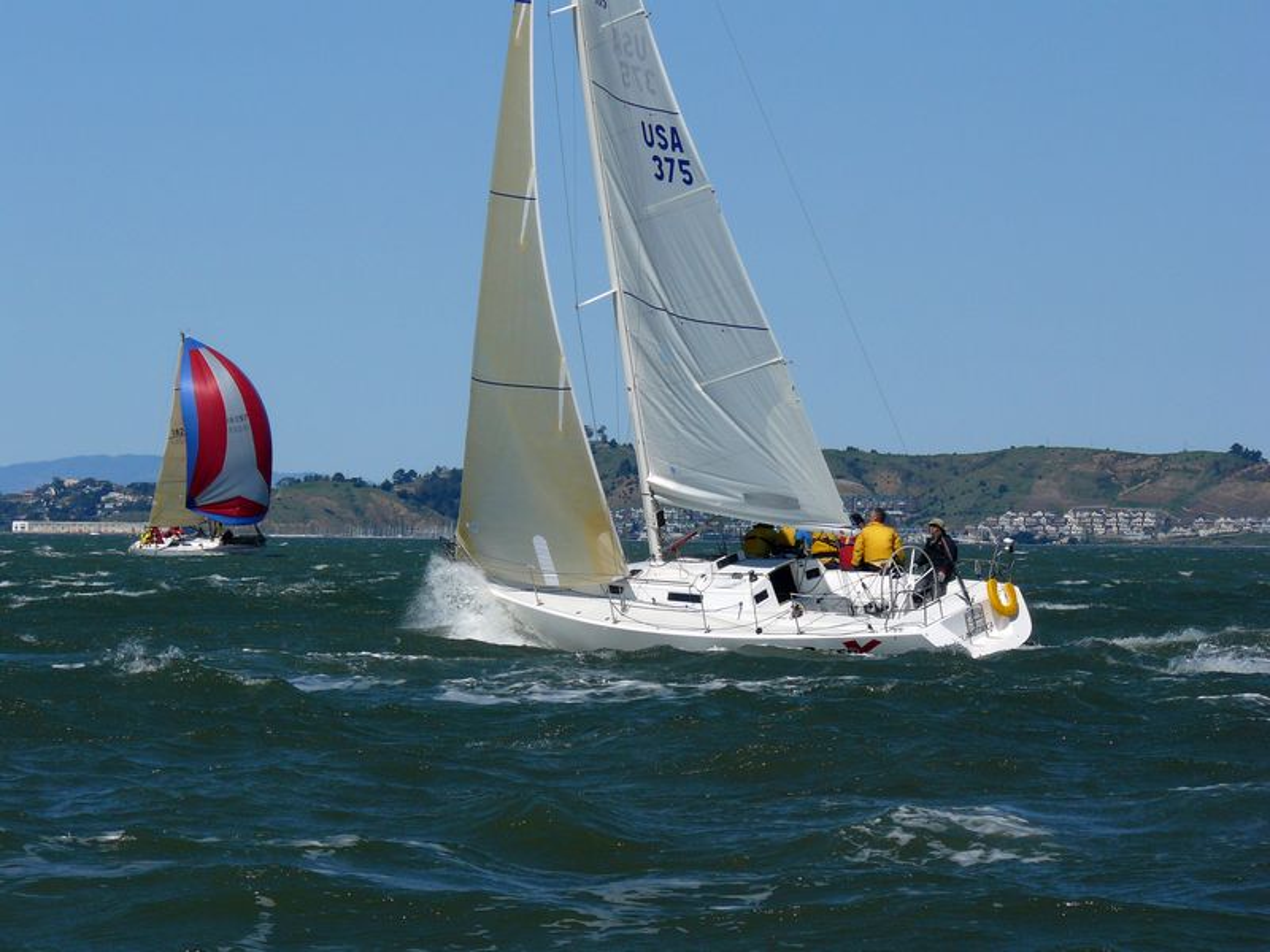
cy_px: 476
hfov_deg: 9.2
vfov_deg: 6.9
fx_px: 7925
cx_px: 635
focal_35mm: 216
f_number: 5.6
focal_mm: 35.9
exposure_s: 1/1000
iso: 100
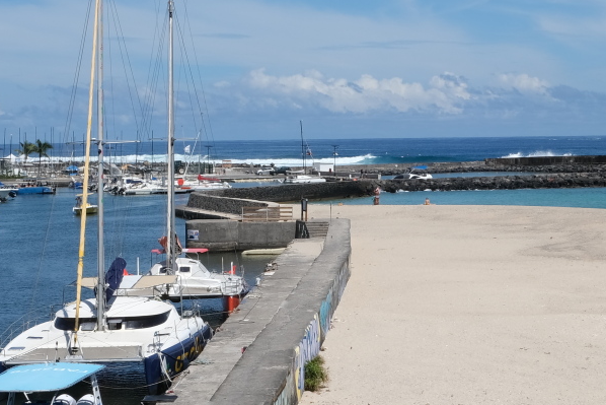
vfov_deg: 16.2
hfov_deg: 23.9
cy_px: 123
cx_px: 452
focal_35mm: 84
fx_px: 1414
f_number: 14
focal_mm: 20.5
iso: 160
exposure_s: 1/200
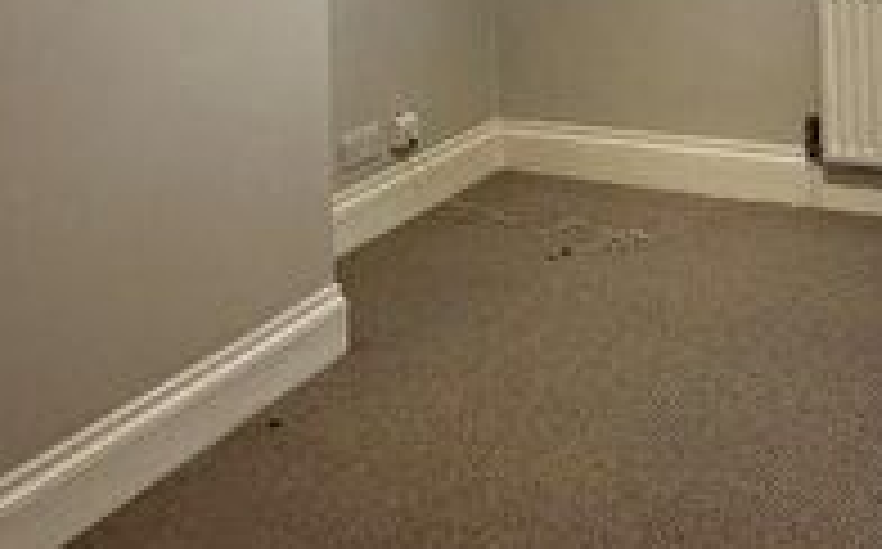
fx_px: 1273
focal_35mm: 53
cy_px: -245
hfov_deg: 35.6
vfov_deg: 21.1
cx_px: 819
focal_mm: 2.22
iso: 160
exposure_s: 1/100
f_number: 2.2
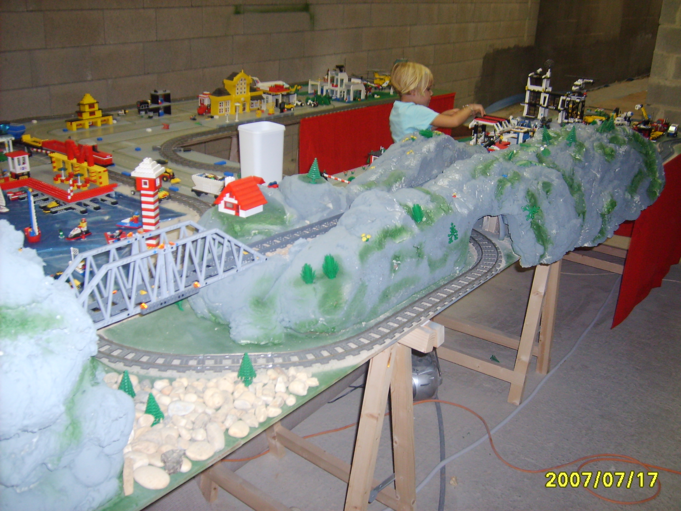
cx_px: 340
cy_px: 256
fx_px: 689
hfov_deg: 52.6
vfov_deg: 40.7
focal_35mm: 35
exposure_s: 1/45
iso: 113
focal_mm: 5.8
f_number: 2.8
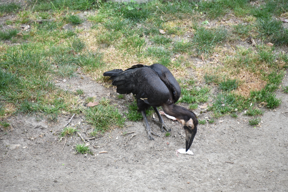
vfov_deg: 4.6
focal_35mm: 300
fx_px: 2400
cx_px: 144
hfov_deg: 6.9
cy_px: 96
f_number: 5.6
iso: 1600
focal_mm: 300
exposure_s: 1/640
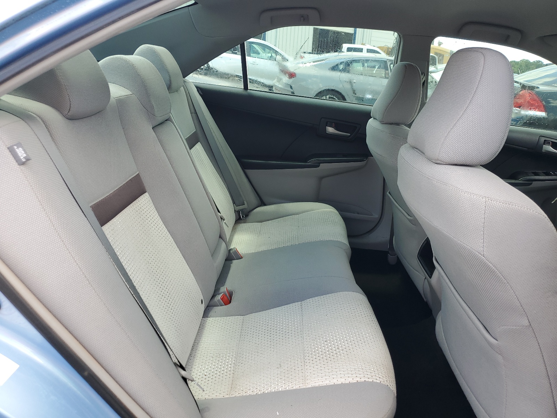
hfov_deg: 67.3
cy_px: 209
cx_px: 278
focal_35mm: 26
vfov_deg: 53.1
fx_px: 418
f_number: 1.5
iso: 50
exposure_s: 1/256
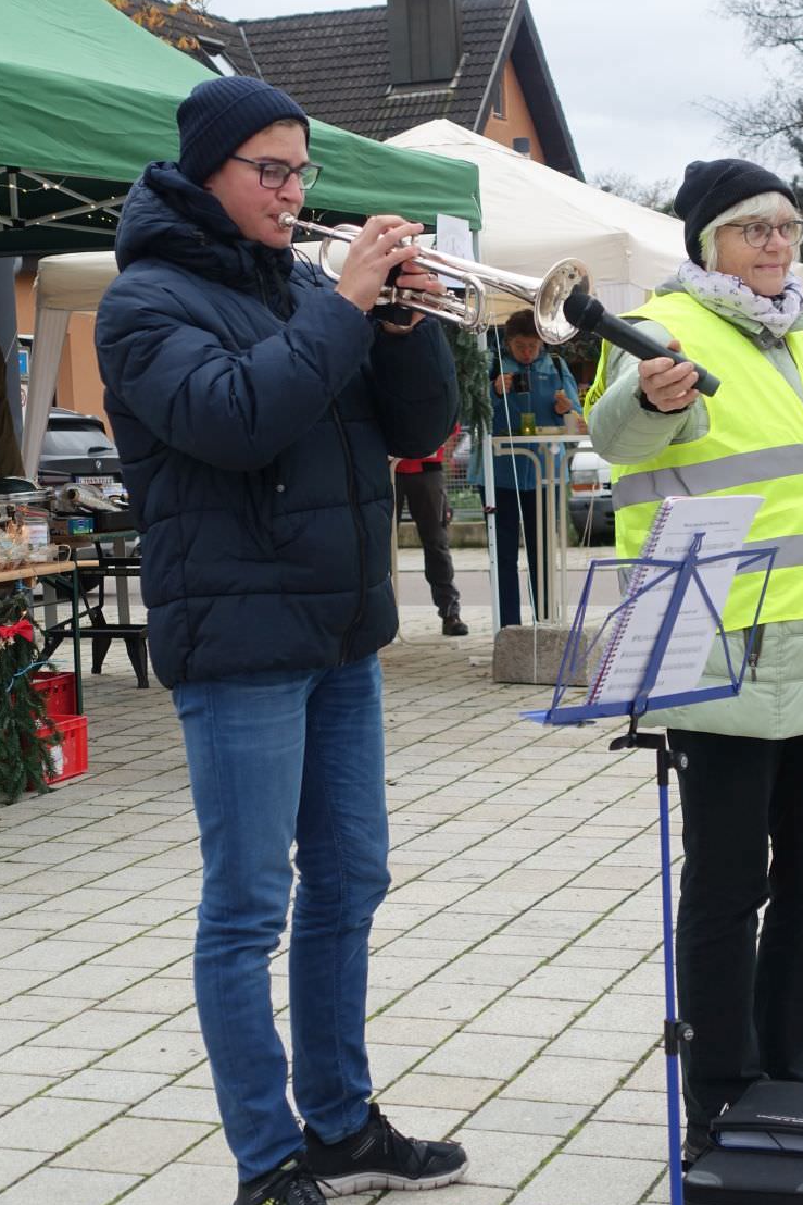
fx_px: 2609
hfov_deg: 17.5
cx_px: 487
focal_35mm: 78
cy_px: 589
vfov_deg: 26.0
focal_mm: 19.86
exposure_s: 1/200
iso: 125
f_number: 2.8
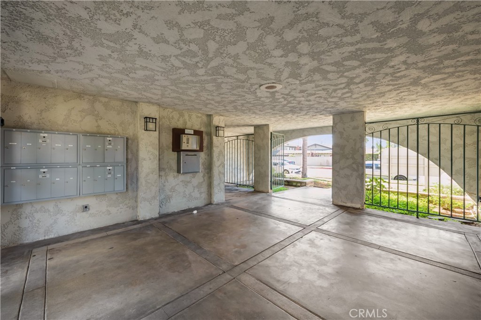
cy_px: 160
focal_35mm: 14
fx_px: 187
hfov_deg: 104.3
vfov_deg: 81.1
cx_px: 240
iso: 100
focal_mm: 14
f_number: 14
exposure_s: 1/4
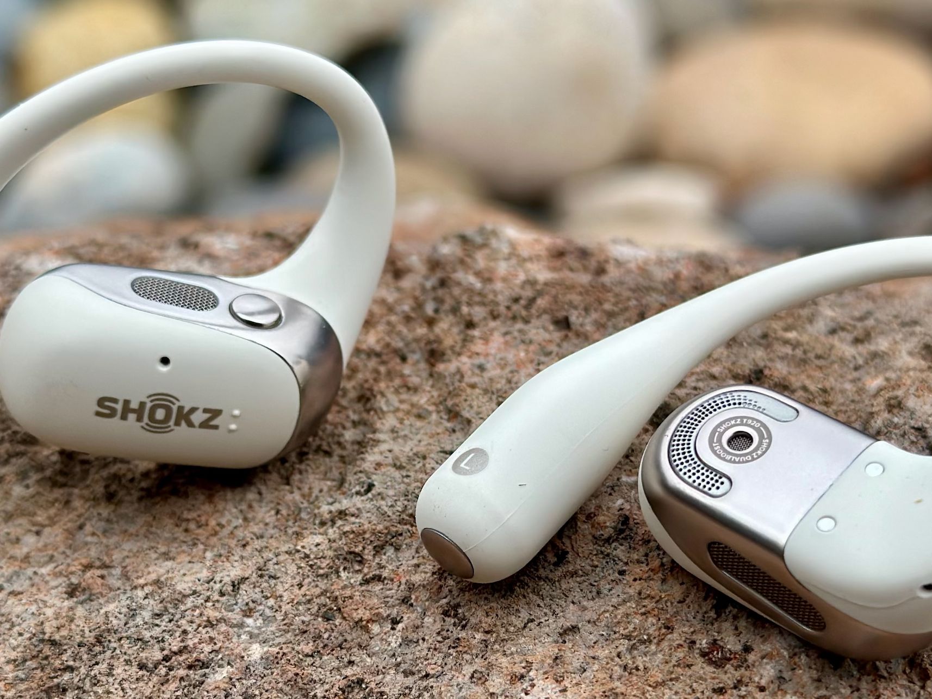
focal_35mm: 48
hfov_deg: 39.7
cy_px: 350
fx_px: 1293
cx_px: 466
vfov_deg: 30.3
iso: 80
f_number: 1.78
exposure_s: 1/484
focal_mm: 6.86
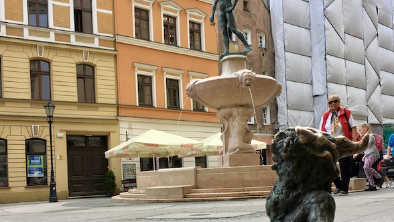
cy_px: 172
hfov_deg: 47.3
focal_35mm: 43
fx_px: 449
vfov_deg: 27.3
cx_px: 197
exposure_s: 1/264
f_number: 2.2
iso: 25
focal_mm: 4.15
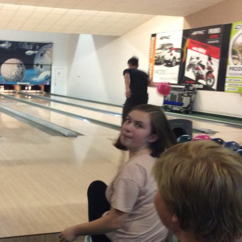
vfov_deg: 31.8
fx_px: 419
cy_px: 168
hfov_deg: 31.3
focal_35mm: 53
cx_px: 45
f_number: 2.4
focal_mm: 3.3
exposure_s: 1/25
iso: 160
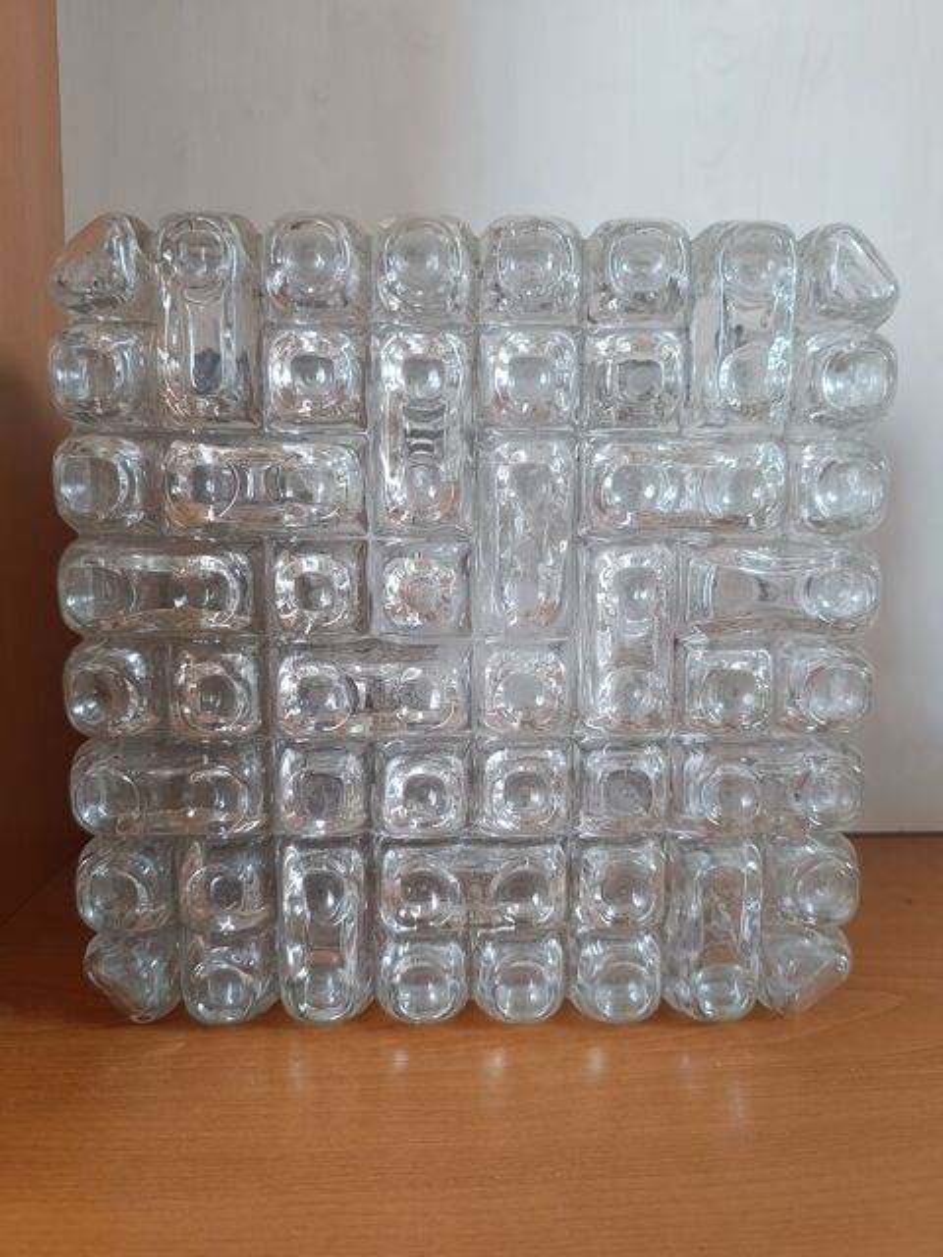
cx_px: 472
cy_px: 628
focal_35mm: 24
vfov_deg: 71.6
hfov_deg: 56.8
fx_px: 872
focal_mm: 6.14
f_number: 1.65
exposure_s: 1/100
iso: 1089
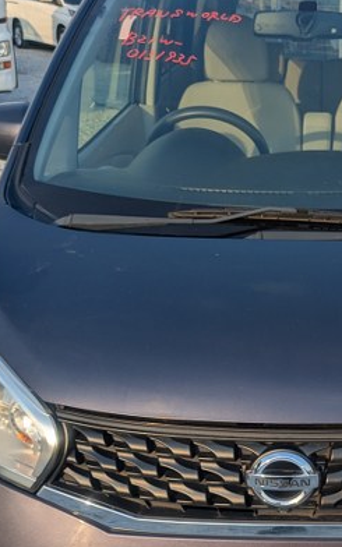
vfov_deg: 37.4
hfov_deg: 23.2
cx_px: 320
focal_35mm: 54
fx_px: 805
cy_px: 325
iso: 47
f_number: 1.89
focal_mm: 5.43
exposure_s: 1/836
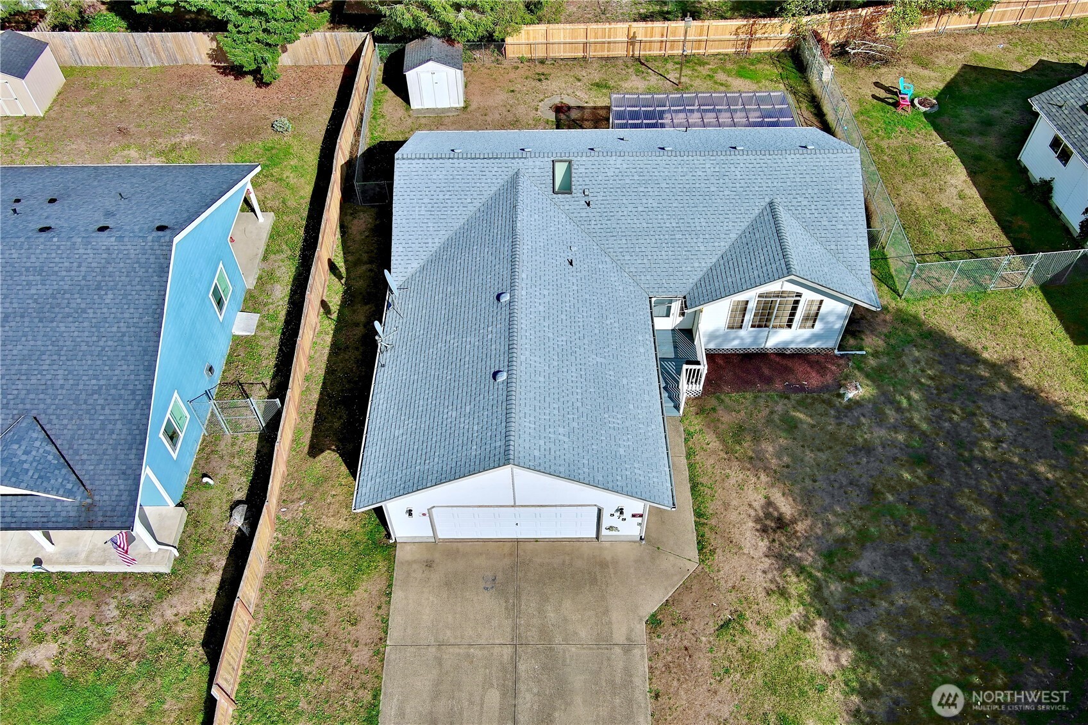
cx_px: 544
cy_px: 362
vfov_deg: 45.0
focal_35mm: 29
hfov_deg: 63.7
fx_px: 876
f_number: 2.8
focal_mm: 10.57
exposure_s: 1/1949
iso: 100
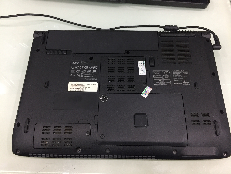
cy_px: 87
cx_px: 116
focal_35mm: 29
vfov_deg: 48.2
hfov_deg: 61.7
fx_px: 194
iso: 160
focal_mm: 4.15
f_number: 2.2
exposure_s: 1/33
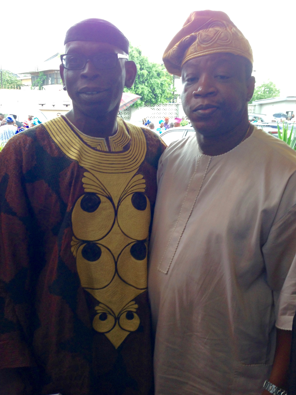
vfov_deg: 51.3
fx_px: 410
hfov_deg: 39.6
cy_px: 212
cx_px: 155
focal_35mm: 36
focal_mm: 4.12
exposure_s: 1/120
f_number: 2.4
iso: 64
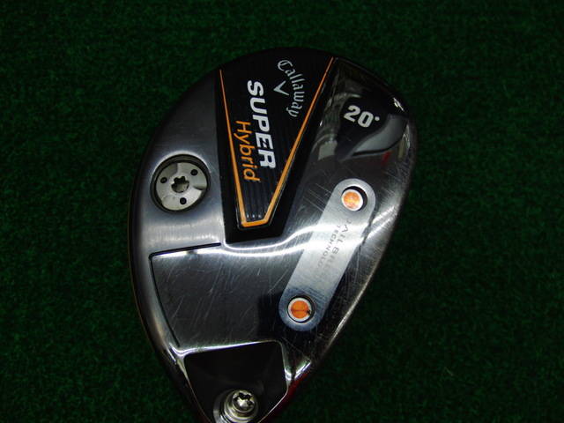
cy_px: 212
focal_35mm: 37
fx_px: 603
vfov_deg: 38.7
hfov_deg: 50.1
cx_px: 282
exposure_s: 1/80
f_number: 3.6
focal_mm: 6.42
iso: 200
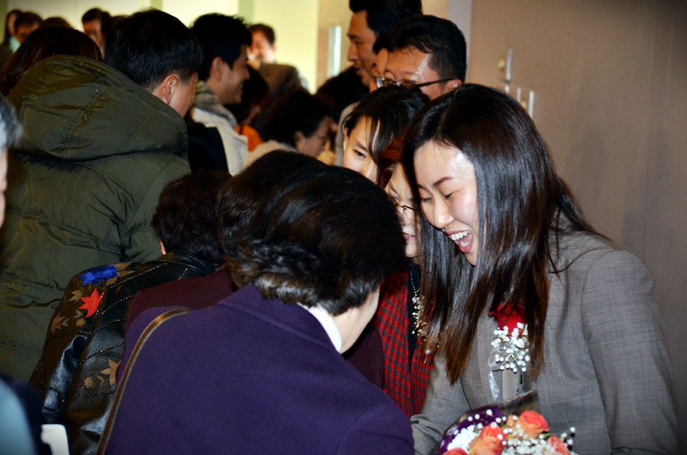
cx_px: 344
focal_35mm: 93
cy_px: 228
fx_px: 1771
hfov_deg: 22.0
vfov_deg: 14.6
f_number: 4.2
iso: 800
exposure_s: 1/60
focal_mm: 62
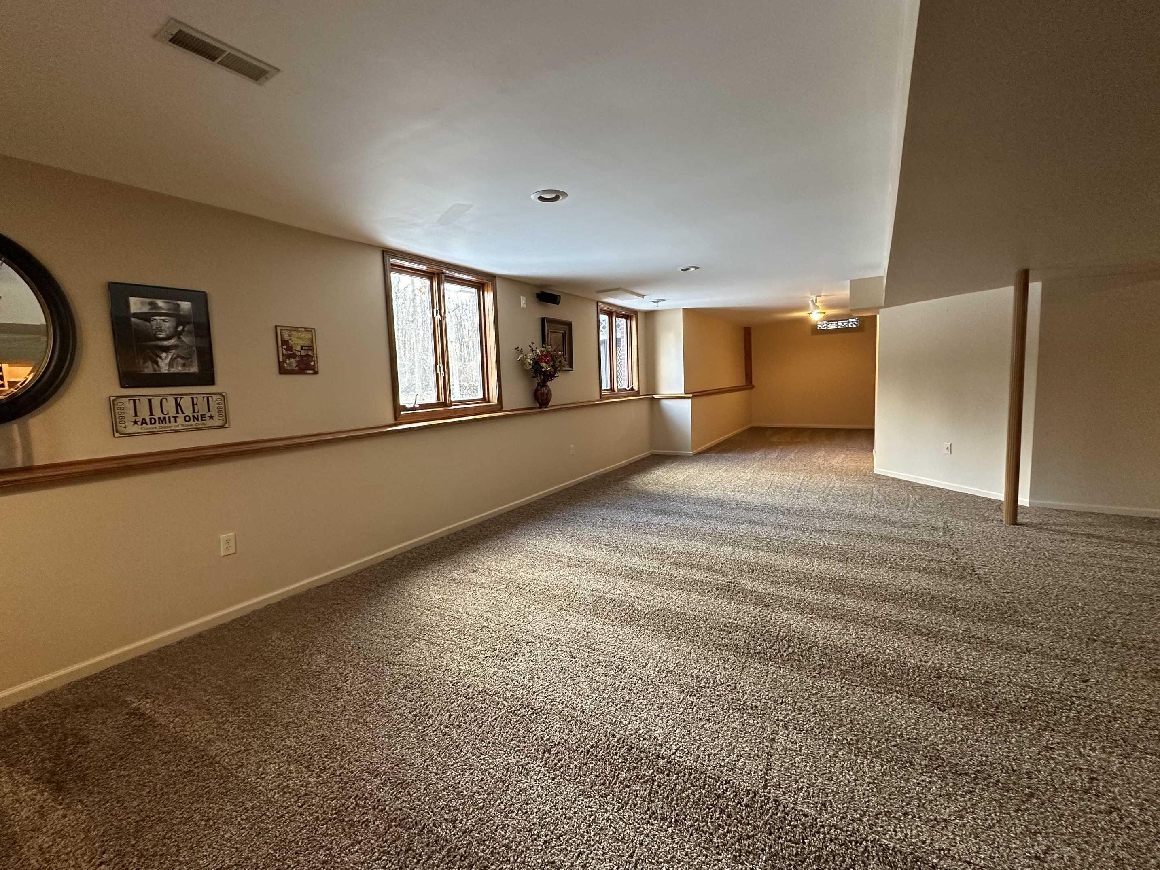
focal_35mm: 15
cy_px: 422
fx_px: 503
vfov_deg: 81.7
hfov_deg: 98.2
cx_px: 571
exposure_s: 1/60
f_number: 2.2
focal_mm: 2.22
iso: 400
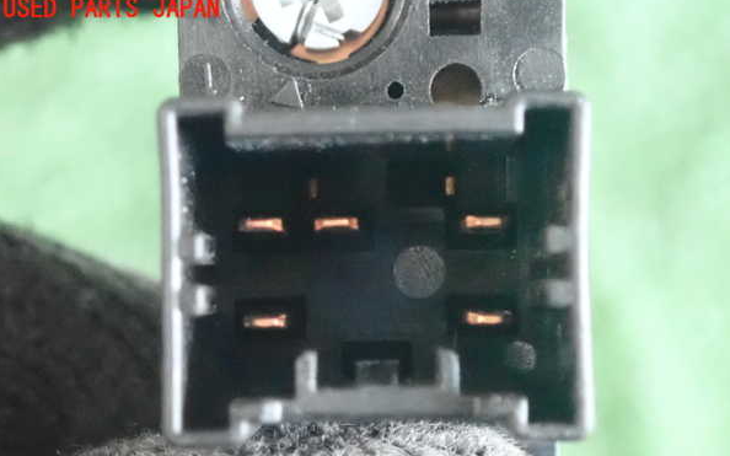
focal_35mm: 107
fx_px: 2128
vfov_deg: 12.2
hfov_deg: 19.5
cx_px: 365
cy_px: 270
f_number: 4.9
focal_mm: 18
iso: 6400
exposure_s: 1/50
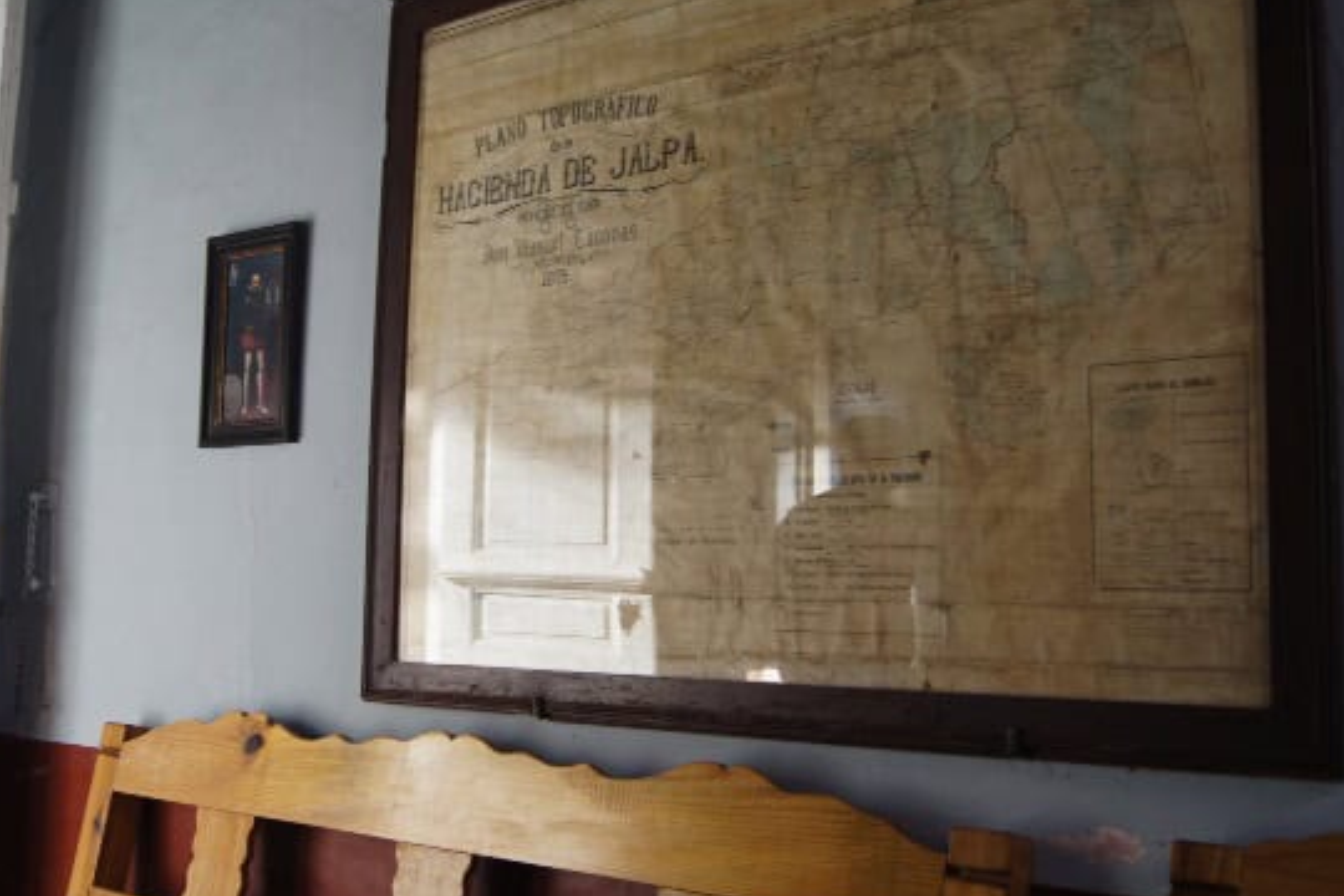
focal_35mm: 40
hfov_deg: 48.2
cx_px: 553
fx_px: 1493
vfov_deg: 33.4
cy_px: 406
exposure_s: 1/50
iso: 100
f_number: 4.5
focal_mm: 20
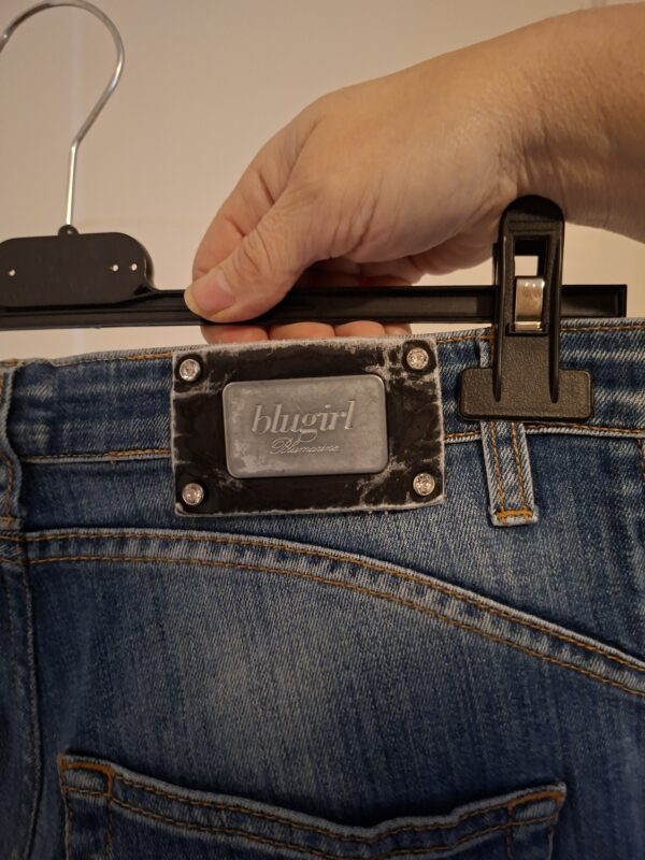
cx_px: 322
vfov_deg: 73.9
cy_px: 430
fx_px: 571
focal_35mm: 23
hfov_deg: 58.9
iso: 800
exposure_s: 1/25
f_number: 1.8
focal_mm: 5.54
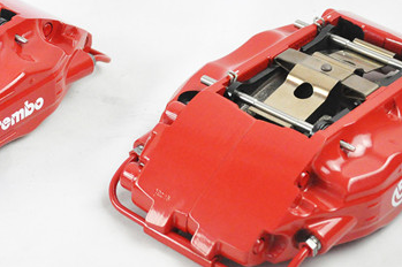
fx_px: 647
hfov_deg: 33.8
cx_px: 99
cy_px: 125
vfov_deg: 23.3
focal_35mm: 58
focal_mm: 18
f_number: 5
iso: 3200
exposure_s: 1/200
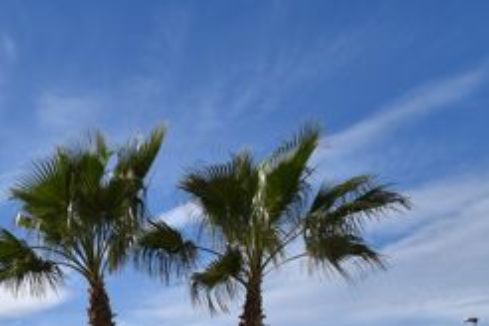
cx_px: -94
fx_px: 584
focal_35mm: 43
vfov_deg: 25.6
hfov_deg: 35.8
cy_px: 450
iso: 100
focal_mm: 10
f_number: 10
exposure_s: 1/400
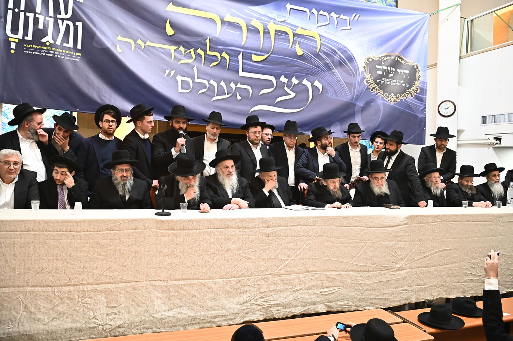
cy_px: 170
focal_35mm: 30
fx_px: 427
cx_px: 256
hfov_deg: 62.0
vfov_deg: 43.6
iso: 3200
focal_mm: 30
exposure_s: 1/125
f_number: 5
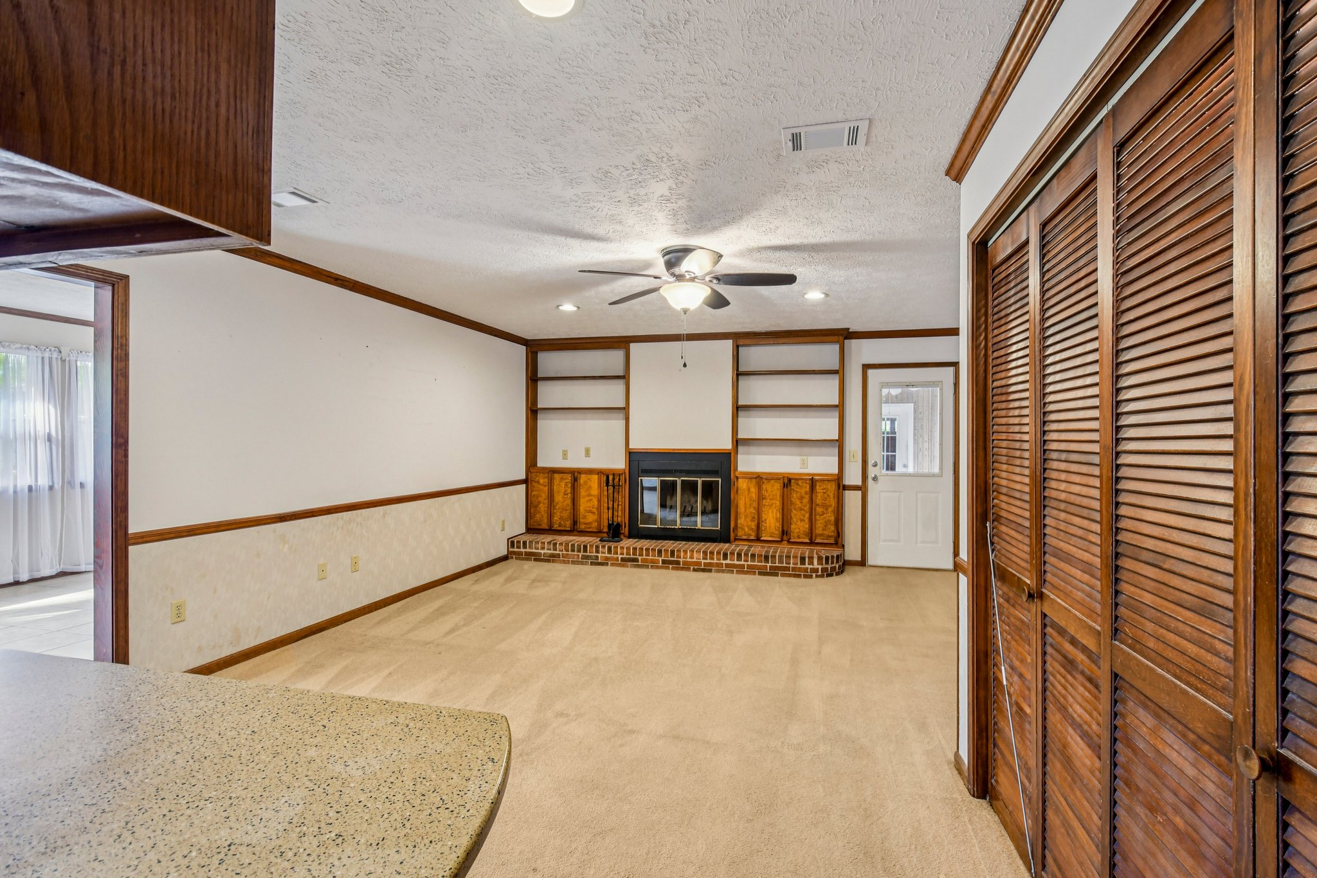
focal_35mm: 15
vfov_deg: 77.3
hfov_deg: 100.4
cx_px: 658
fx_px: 549
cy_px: 439
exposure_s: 1/2.5
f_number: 8
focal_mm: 10
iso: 400
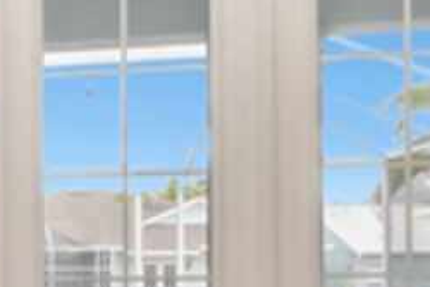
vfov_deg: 14.6
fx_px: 1099
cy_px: 302
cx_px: -464
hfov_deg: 16.2
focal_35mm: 92
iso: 2000
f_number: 16
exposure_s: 1/200
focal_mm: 12
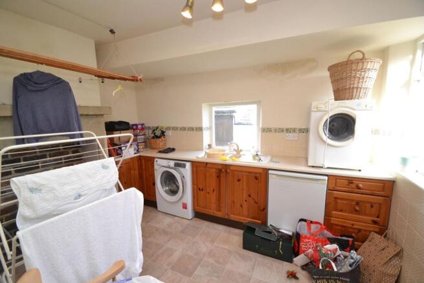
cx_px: 212
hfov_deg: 100.4
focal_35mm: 15
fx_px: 177
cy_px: 142
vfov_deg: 77.4
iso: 400
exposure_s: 1/60
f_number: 4
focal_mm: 10
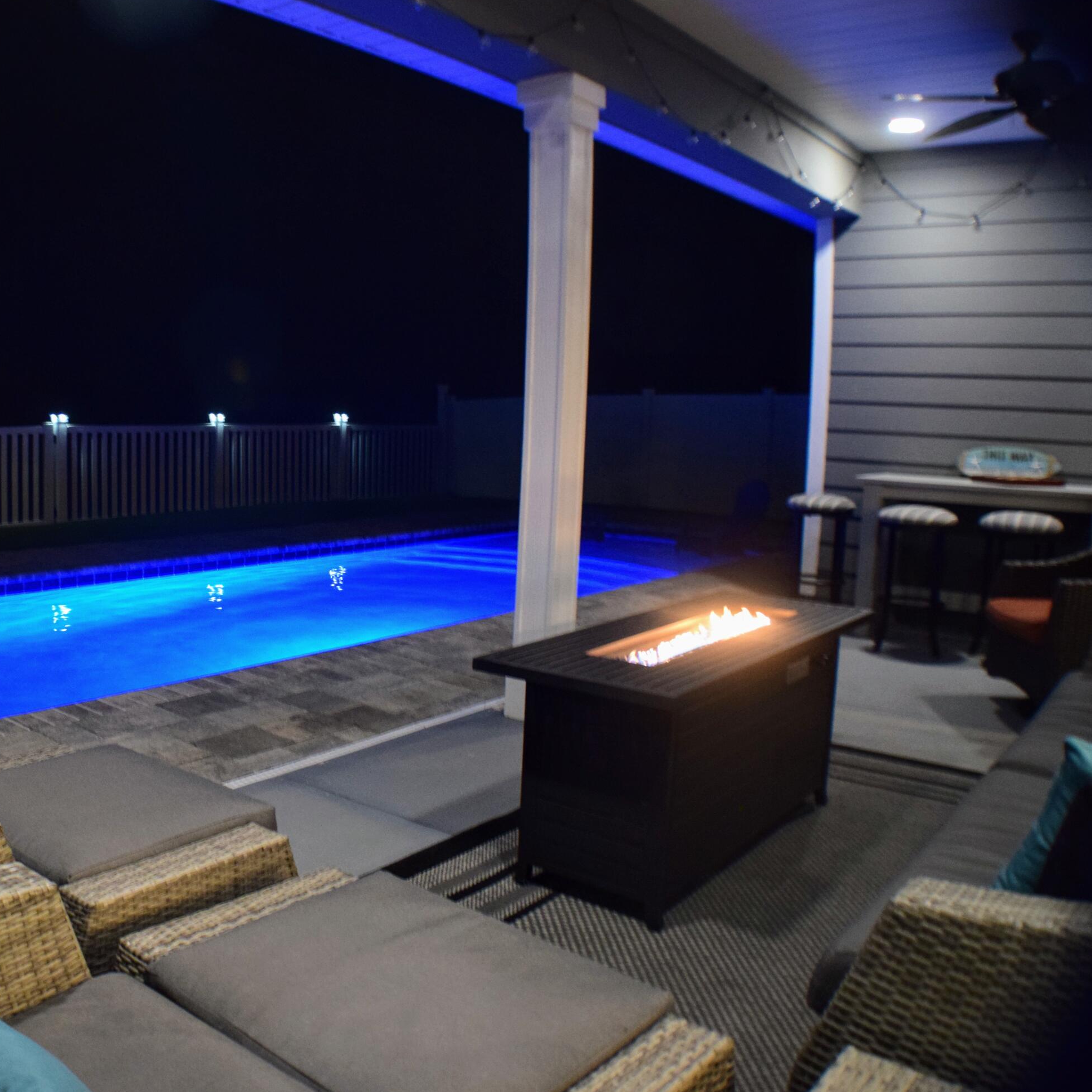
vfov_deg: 42.8
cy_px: 550
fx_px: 1392
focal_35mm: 39
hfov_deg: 41.7
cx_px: 284
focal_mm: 20
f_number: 3.5
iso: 1600
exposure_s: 1/10
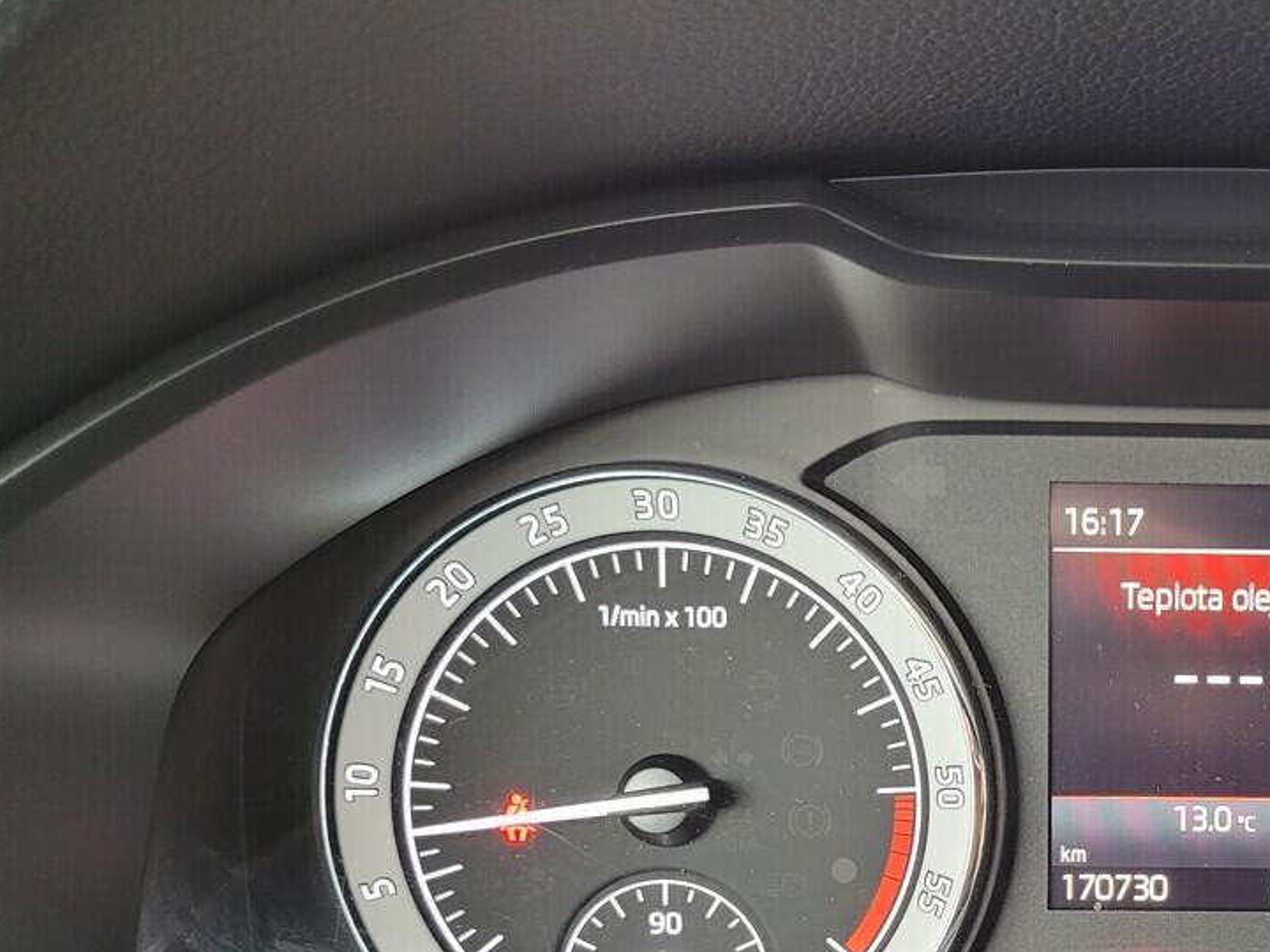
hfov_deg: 34.5
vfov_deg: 26.6
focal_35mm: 52
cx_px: 1177
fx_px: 1908
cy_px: 947
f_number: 1.8
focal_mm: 5.4
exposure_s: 1/50
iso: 320
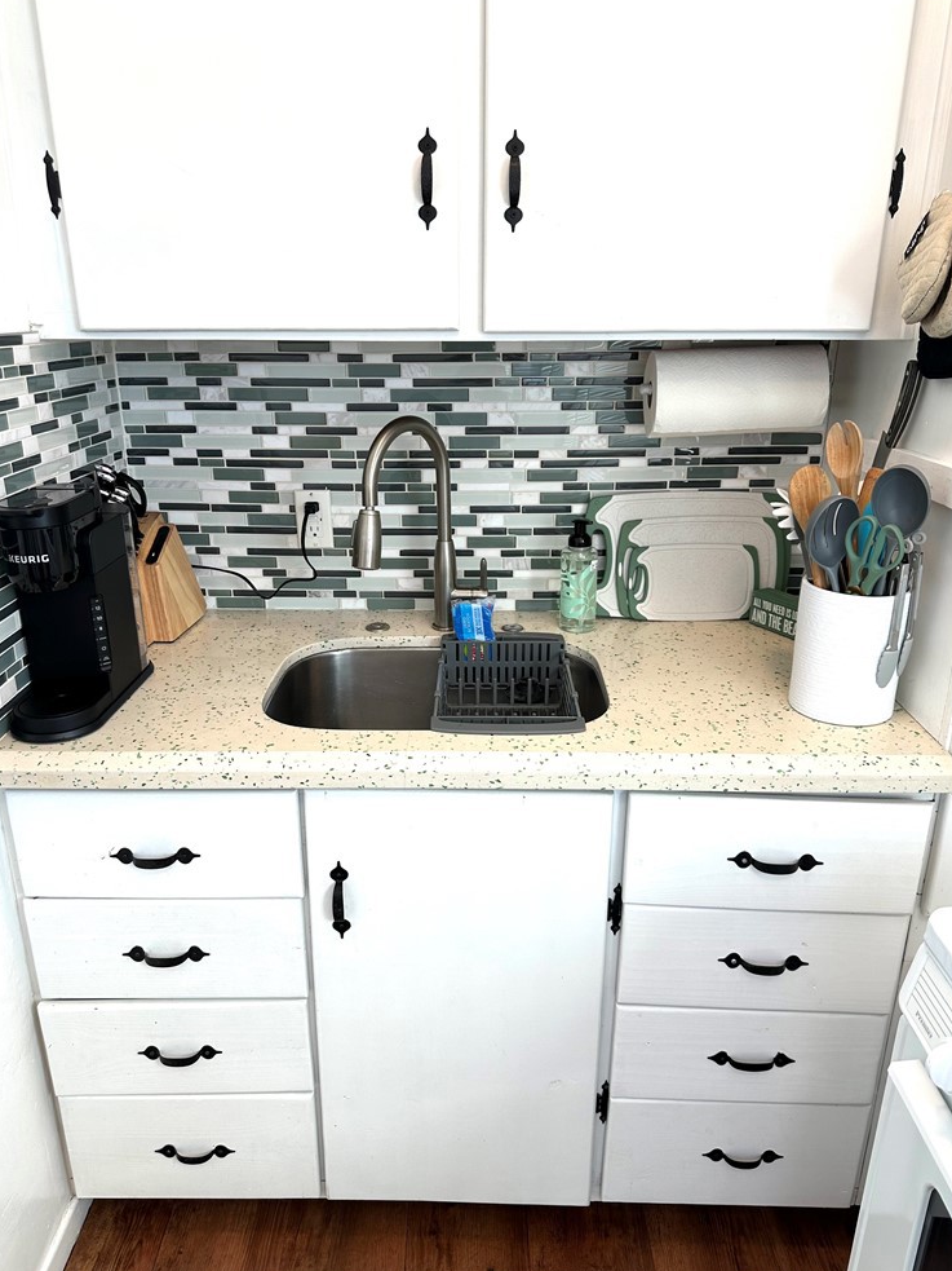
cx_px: 468
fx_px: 917
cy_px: 645
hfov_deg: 54.9
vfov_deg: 69.4
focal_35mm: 25
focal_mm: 6.86
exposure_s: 1/143
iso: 64
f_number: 1.78
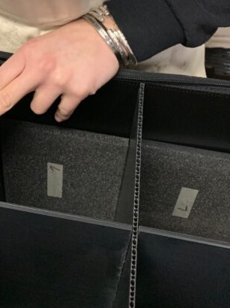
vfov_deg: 32.3
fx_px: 488
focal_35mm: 55
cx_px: 45
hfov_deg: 26.0
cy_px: 2
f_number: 1.8
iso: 320
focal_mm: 4.25
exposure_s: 1/33
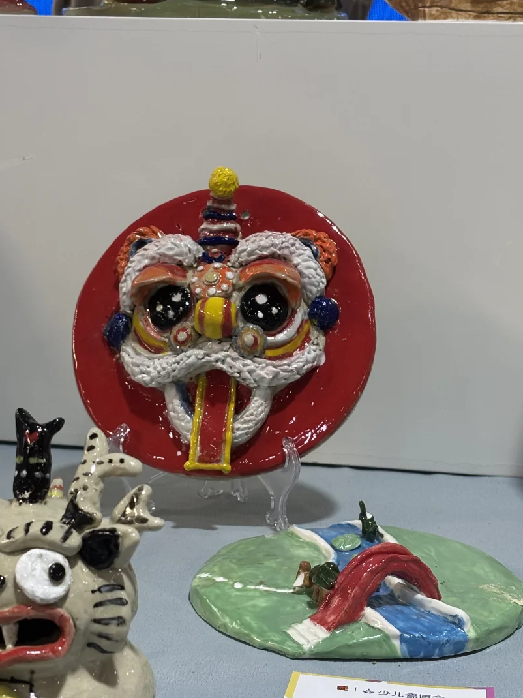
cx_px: 190
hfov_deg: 21.0
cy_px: 438
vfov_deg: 27.7
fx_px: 1411
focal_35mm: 70
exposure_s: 1/208
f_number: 1.6
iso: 32
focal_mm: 5.96
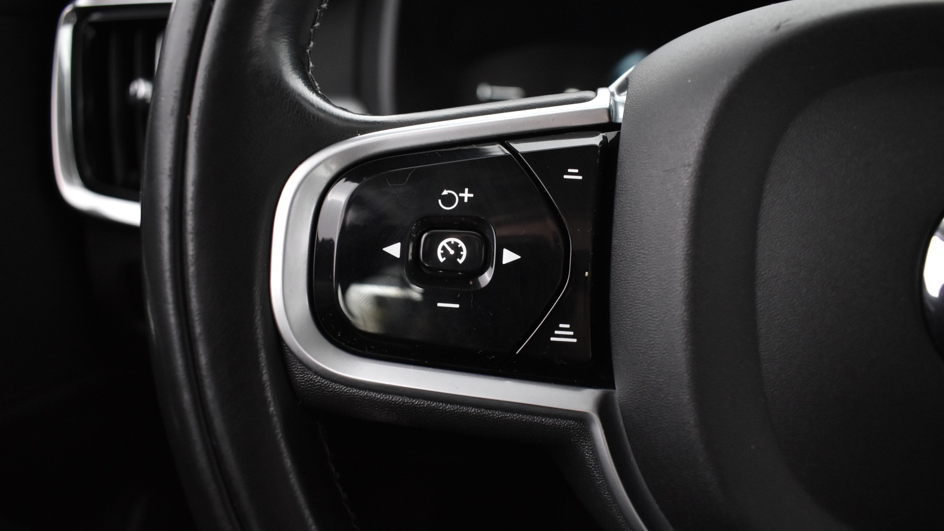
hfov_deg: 66.1
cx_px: 470
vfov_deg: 40.1
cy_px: 306
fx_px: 726
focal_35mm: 29
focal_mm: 18
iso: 2000
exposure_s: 1/30
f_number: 3.5
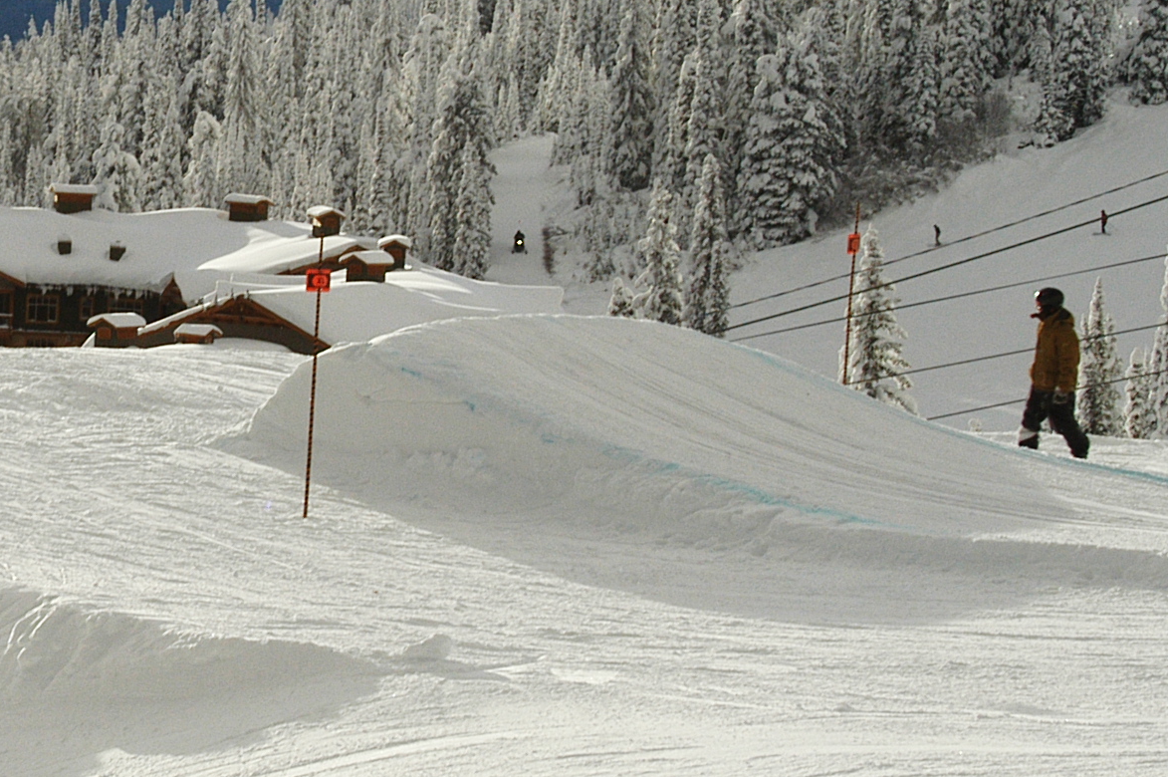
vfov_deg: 6.9
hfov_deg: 10.2
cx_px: 38
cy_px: 344
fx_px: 6483
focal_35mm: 200
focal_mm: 52
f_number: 14
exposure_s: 1/500
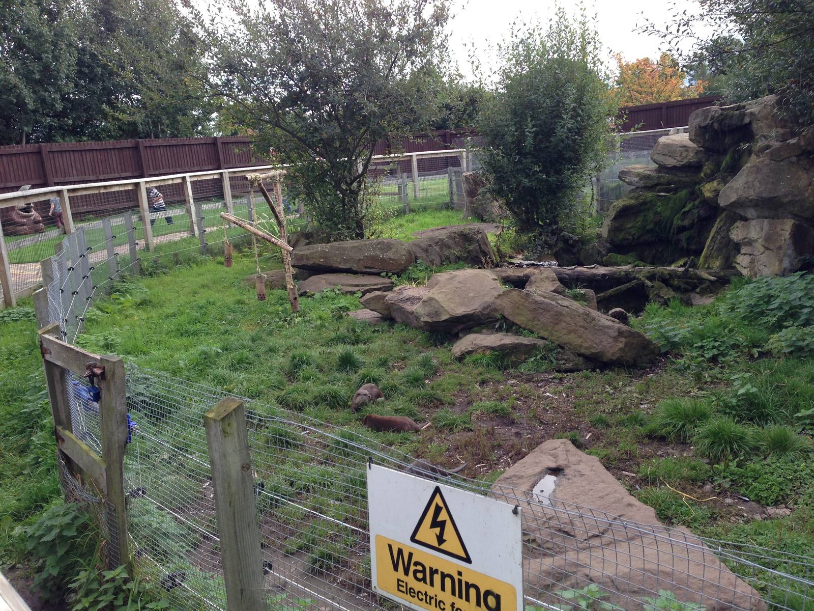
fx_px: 776
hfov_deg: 55.4
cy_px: 306
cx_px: 407
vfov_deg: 42.9
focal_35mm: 33
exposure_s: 1/335
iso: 50
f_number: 2.4
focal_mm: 4.12
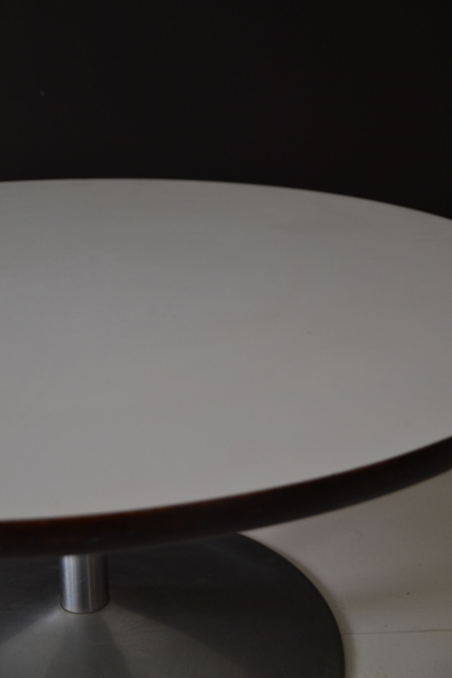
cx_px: 226
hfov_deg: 26.5
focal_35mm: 51
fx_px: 960
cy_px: 339
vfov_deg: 38.9
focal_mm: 34
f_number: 4.5
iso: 500
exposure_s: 1/15
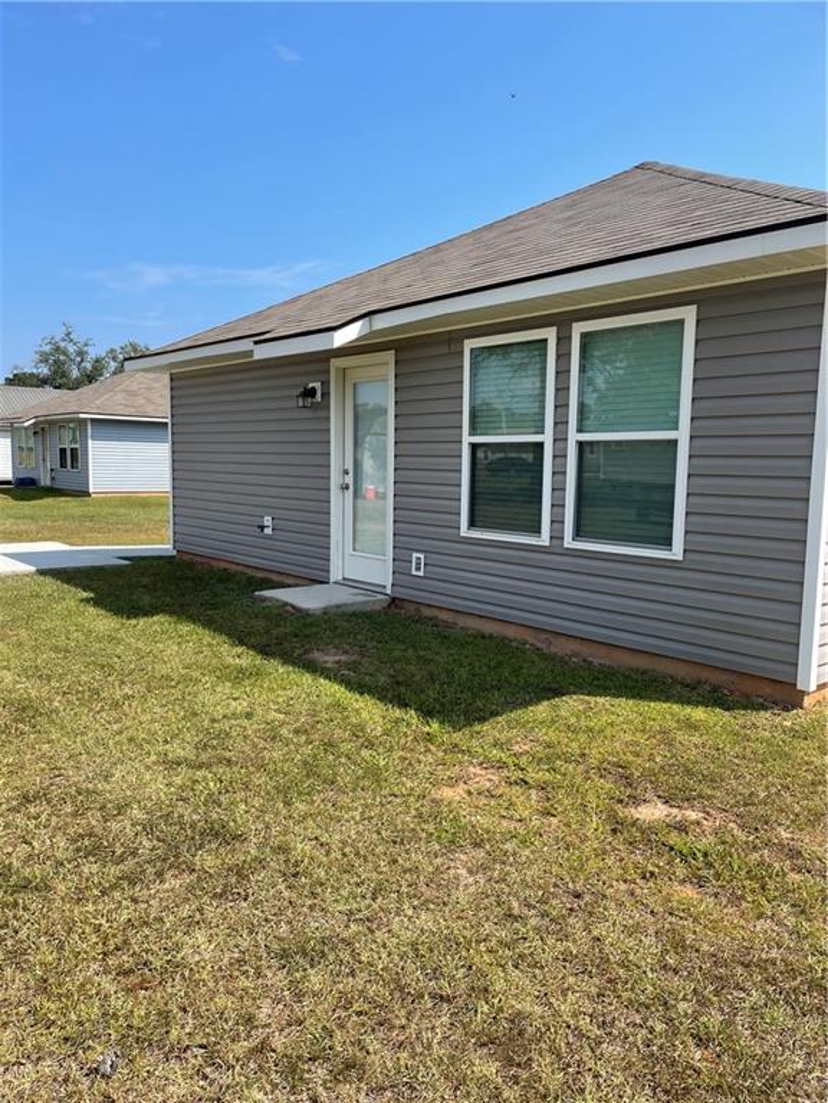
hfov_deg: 53.1
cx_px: 414
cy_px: 552
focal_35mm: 26
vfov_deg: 67.3
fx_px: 829
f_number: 1.6
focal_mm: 4.2
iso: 32
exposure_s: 1/2747
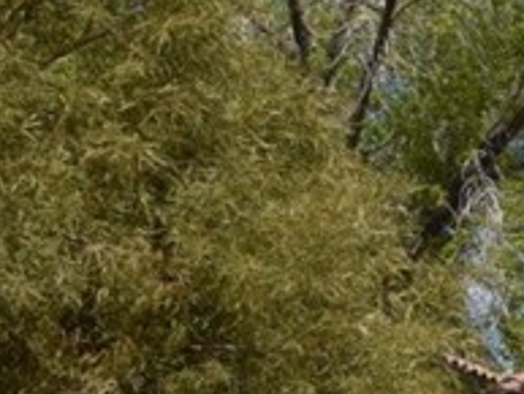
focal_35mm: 130
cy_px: 667
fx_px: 1969
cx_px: 1431
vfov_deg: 10.8
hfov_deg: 11.3
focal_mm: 16
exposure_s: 1/125
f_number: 16
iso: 100
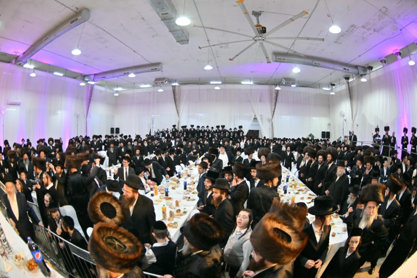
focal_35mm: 15
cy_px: 139
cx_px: 208
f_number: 4
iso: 400
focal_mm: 10.5
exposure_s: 1/200
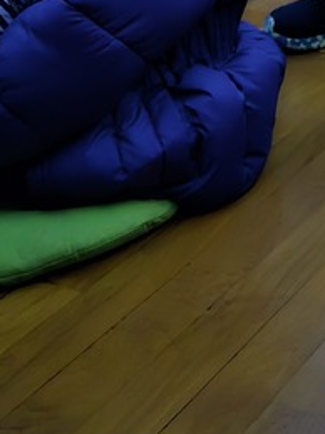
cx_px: 611
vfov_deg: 18.4
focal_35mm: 91
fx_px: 1140
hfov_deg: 14.1
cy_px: -271
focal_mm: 6.3
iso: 3200
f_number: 1.7
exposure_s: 1/15
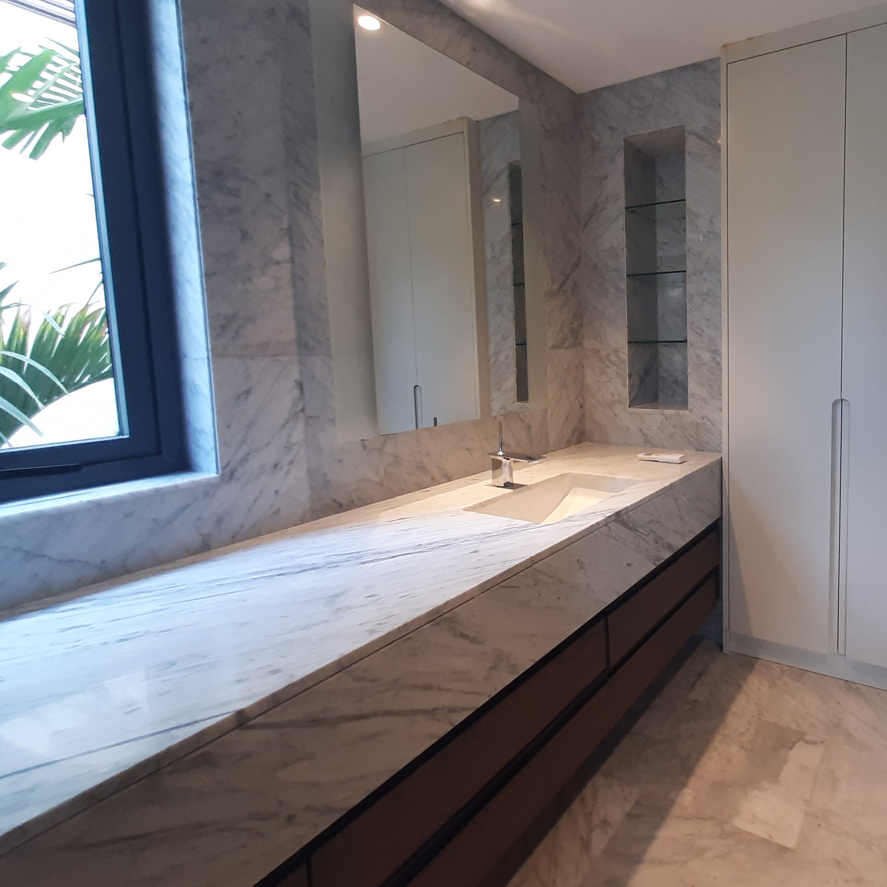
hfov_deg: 75.0
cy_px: 391
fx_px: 522
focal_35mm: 18
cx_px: 663
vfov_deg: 80.4
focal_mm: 1.42
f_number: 2.2
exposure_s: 1/50
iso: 100
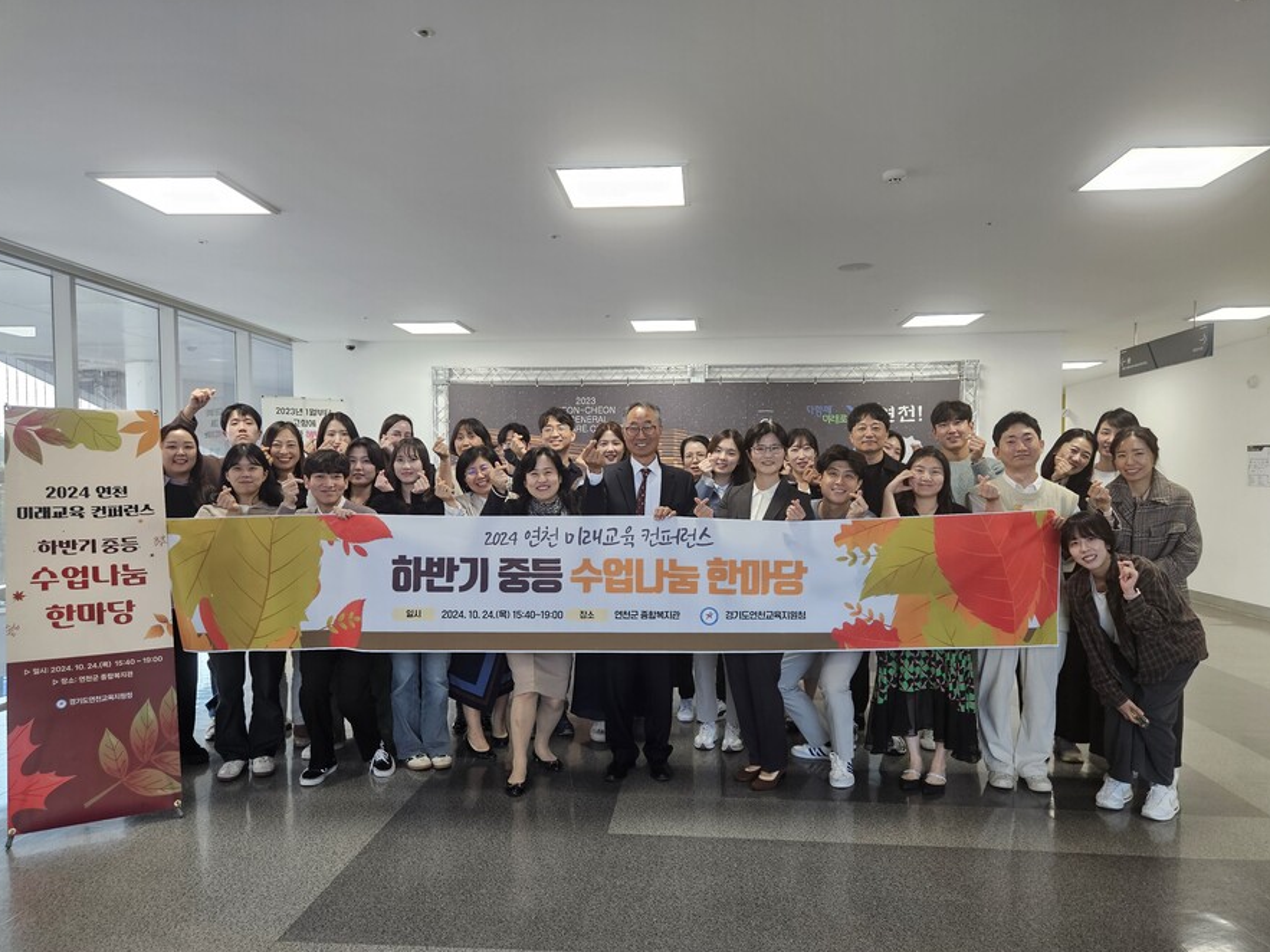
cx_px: 646
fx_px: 917
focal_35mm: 25
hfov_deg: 69.4
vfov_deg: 54.8
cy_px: 509
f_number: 1.8
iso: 160
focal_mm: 5.4
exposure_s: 1/120
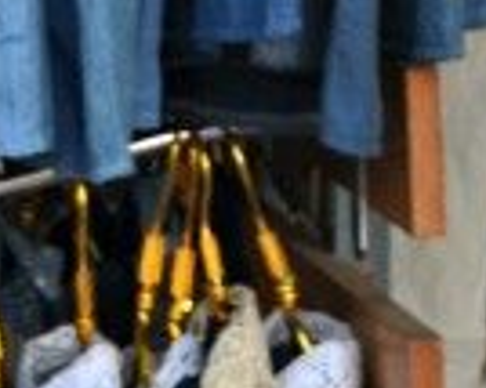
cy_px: -515
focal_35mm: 494
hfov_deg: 3.9
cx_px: 504
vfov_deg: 3.1
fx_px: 7100
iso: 400
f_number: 9
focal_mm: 46
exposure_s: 1/100
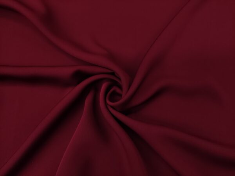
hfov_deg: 69.4
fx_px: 170
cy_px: 88
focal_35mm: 25
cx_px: 118
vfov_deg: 54.9
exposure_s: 1/100
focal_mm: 5.43
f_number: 1.89
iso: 250
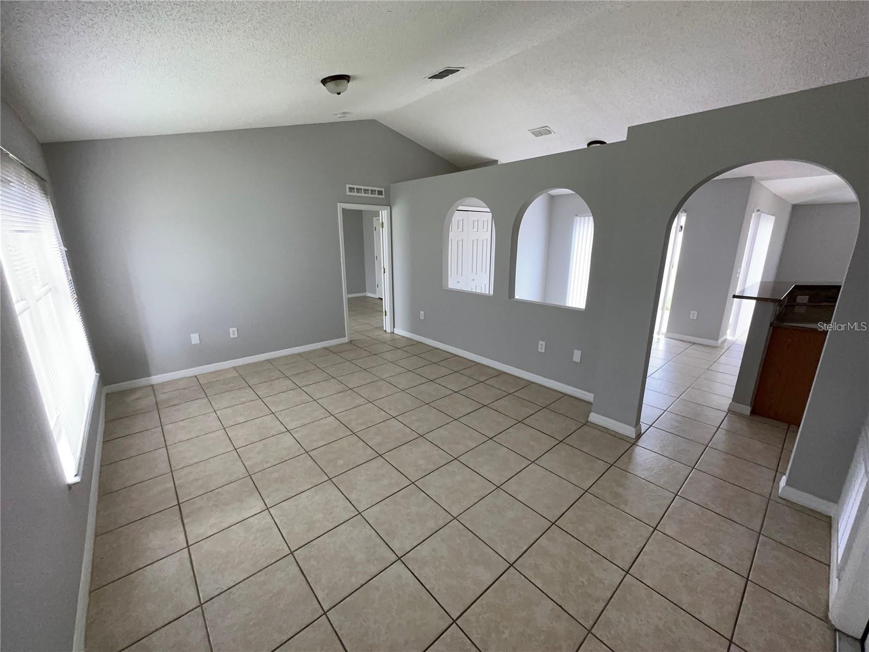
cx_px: 434
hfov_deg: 102.1
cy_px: 326
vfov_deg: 85.7
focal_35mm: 14
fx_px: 351
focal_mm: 2.22
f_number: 2.2
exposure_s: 1/180
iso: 400
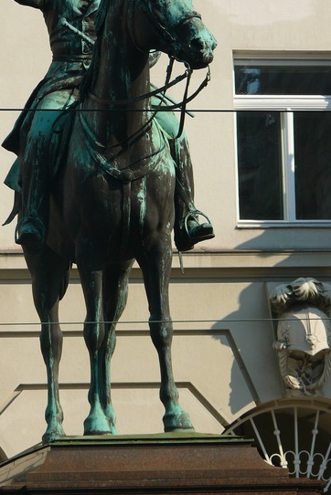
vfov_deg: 6.6
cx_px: 85
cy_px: 165
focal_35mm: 312
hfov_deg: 4.4
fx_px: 4297
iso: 100
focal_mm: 45.8
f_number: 5
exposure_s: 1/250
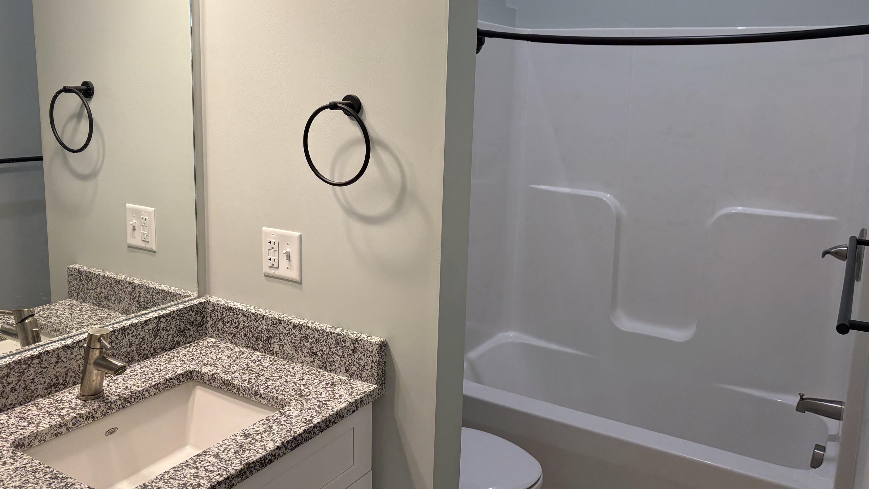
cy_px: 194
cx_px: 453
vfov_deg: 37.6
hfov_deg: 62.6
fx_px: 714
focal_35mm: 31
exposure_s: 1/120
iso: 125
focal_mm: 5.96
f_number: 1.6
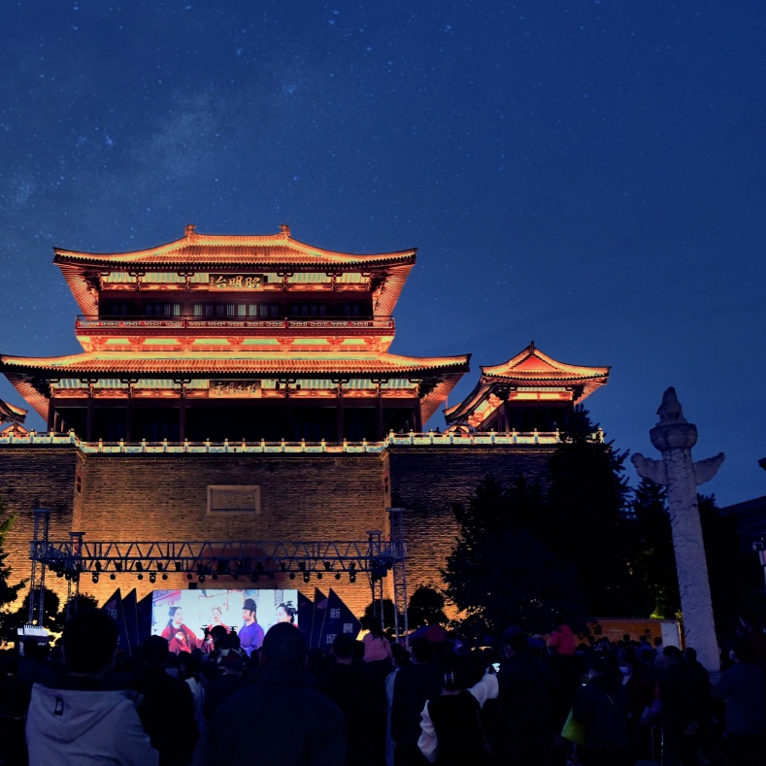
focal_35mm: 31
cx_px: 234
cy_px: 379
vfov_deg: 52.5
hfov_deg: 51.2
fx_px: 776
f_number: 4
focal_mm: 24
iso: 6400
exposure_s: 1/250
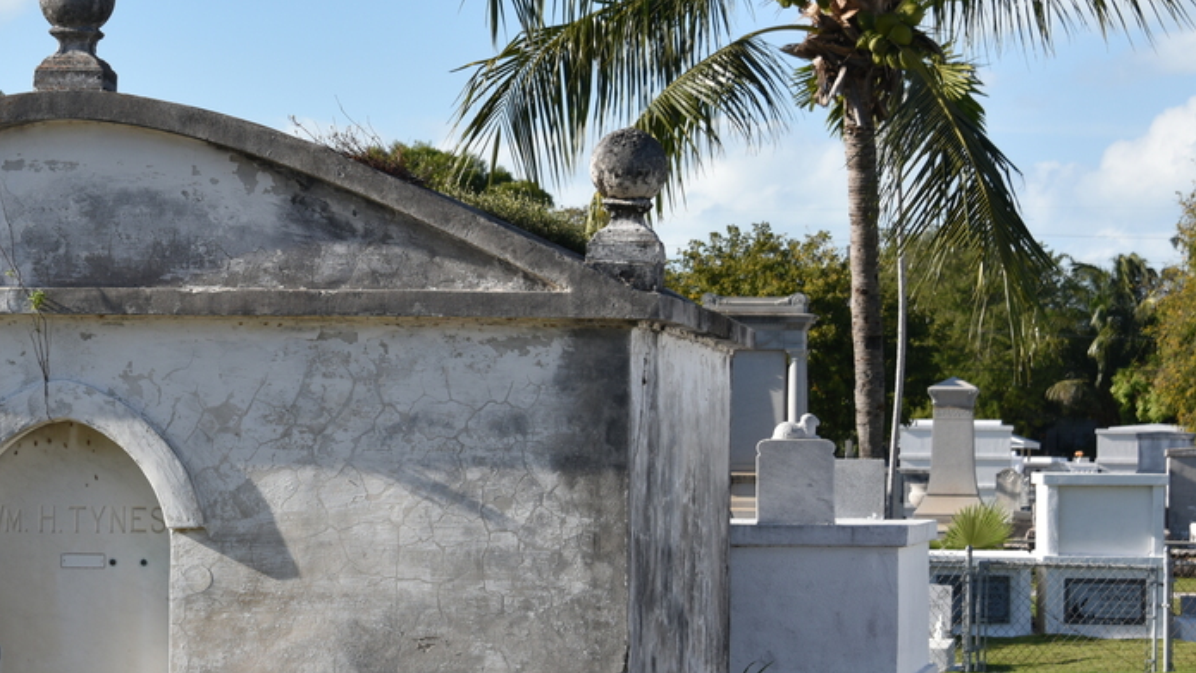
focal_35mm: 135
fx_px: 4281
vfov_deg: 9.0
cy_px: 308
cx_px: 291
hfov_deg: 15.8
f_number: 9
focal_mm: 70
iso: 100
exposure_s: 1/250
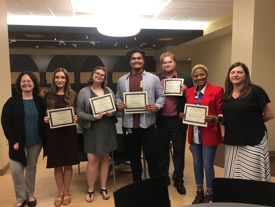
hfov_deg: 61.7
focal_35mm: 29
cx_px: 138
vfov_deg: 48.2
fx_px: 230
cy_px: 104
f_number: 2.2
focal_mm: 4.15
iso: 50
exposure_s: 1/15
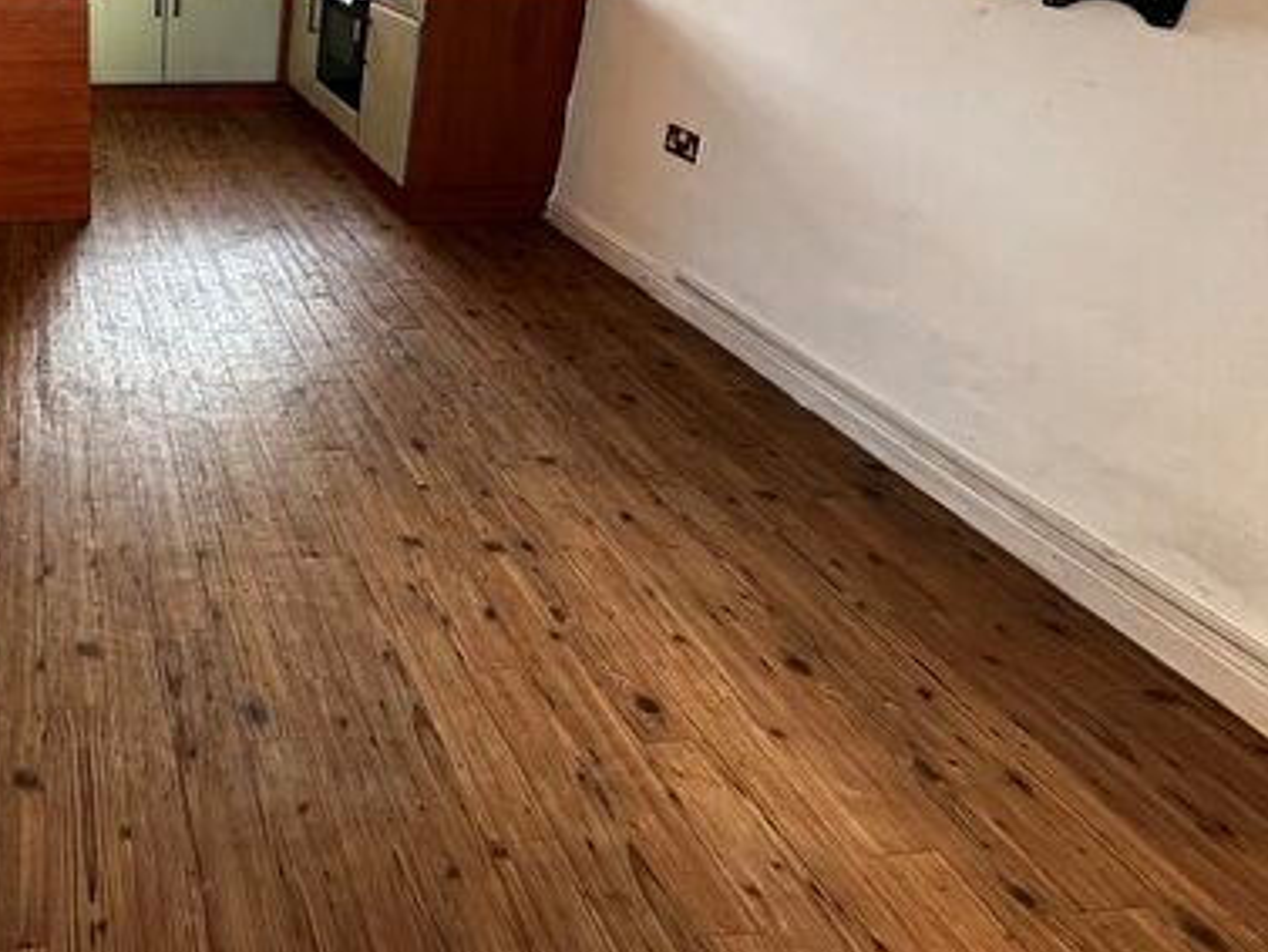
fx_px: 953
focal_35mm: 26
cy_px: 193
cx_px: 108
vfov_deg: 50.0
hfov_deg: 57.1
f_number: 2.2
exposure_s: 1/99
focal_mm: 2.22
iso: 160
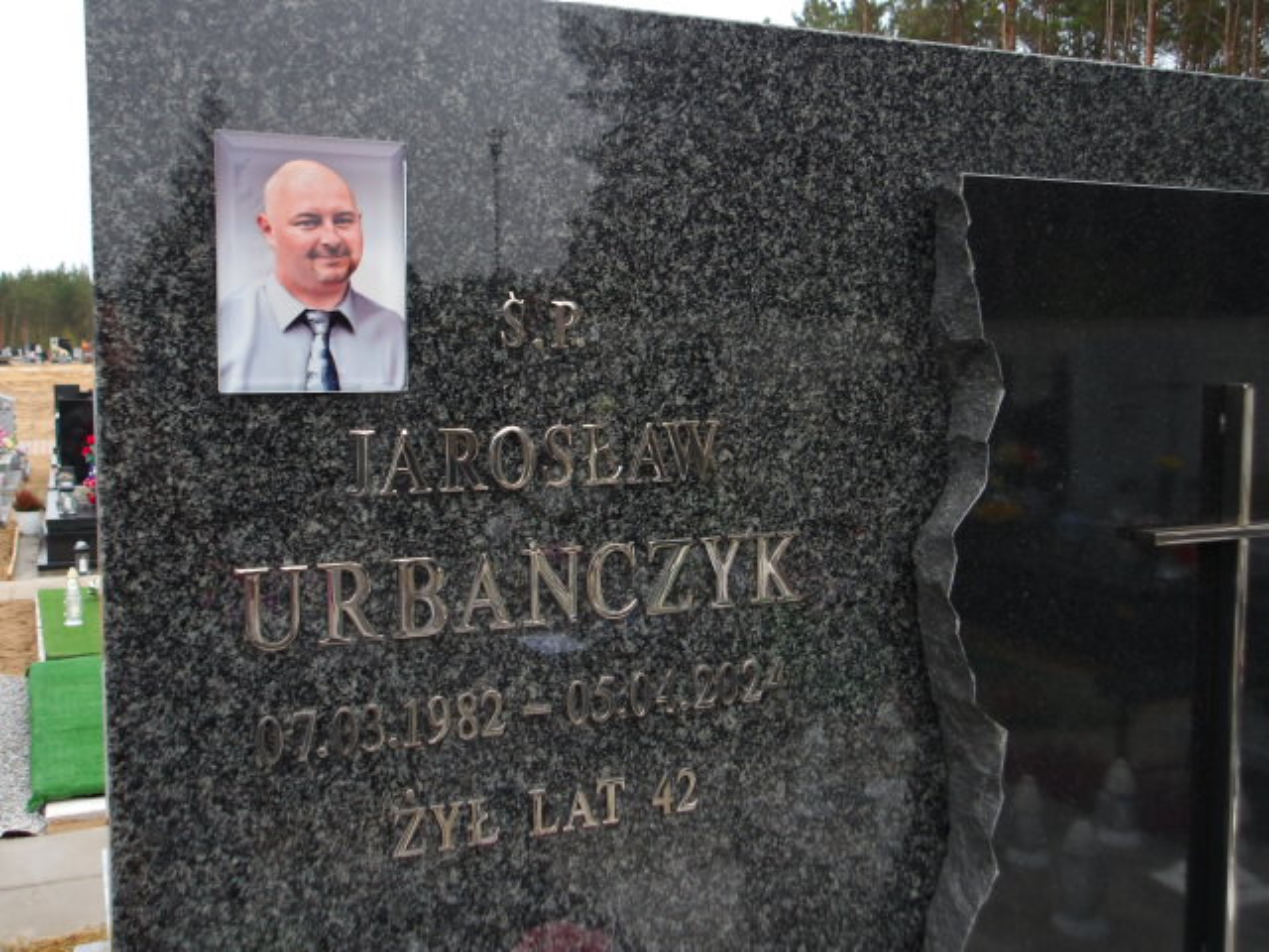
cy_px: 476
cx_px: 634
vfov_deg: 41.8
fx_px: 1246
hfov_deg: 54.0
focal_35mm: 34
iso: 103
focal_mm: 6.1
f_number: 3.3
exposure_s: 1/30
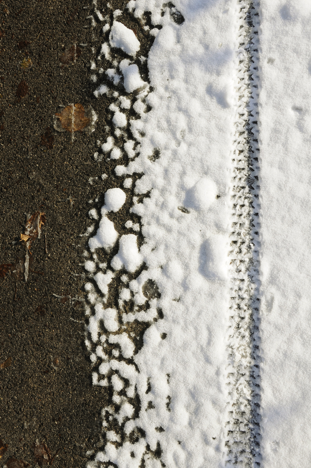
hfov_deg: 31.8
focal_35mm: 42
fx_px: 546
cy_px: 234
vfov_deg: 46.4
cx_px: 156
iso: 200
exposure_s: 1/400
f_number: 10
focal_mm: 28
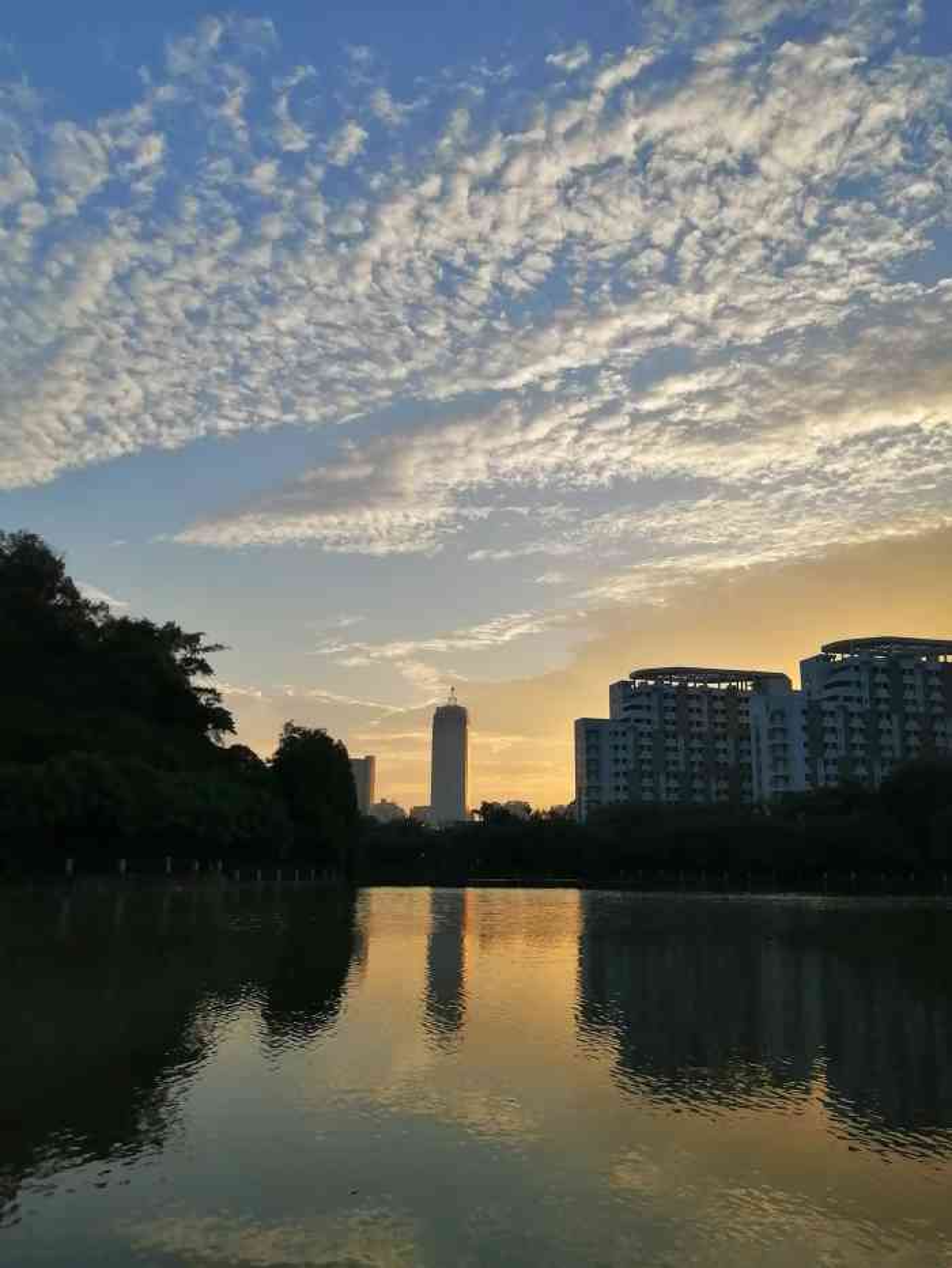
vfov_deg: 67.3
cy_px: 634
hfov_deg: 53.1
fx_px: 953
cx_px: 476
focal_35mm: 26
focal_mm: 3.62
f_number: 1.8
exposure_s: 1/1429
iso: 50
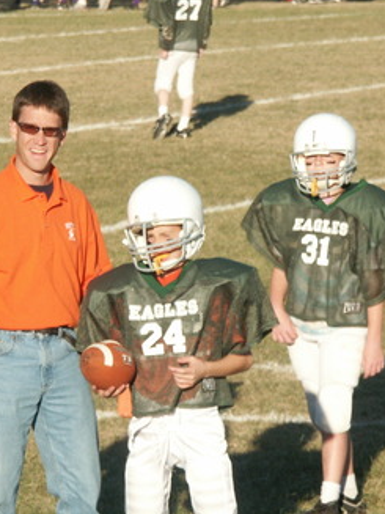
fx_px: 5787
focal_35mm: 390
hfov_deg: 3.8
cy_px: 305
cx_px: 167
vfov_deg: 5.1
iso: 100
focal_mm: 50.48
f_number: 5.6
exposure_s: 1/500
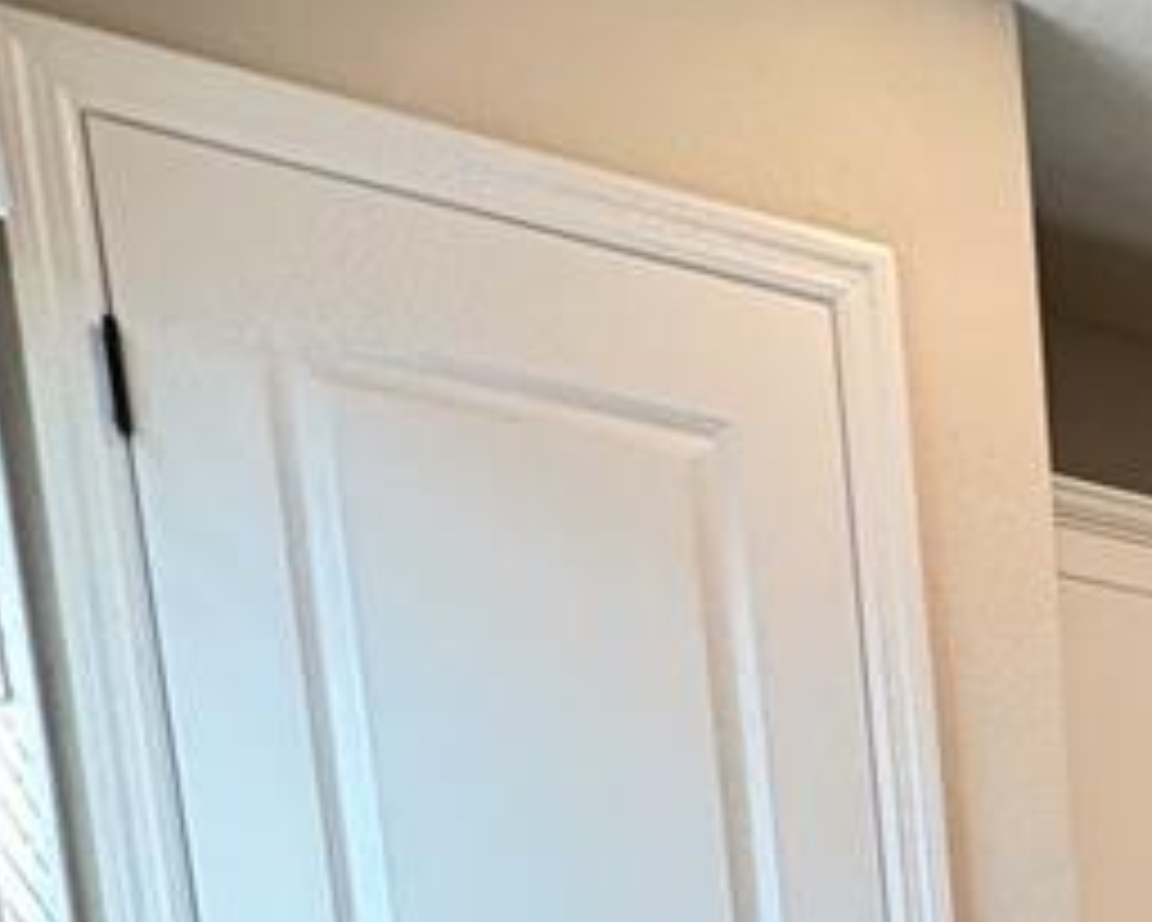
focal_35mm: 64
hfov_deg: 22.1
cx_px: 1904
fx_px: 2183
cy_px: 1826
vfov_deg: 17.4
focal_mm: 2.22
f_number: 2.2
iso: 200
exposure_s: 1/60
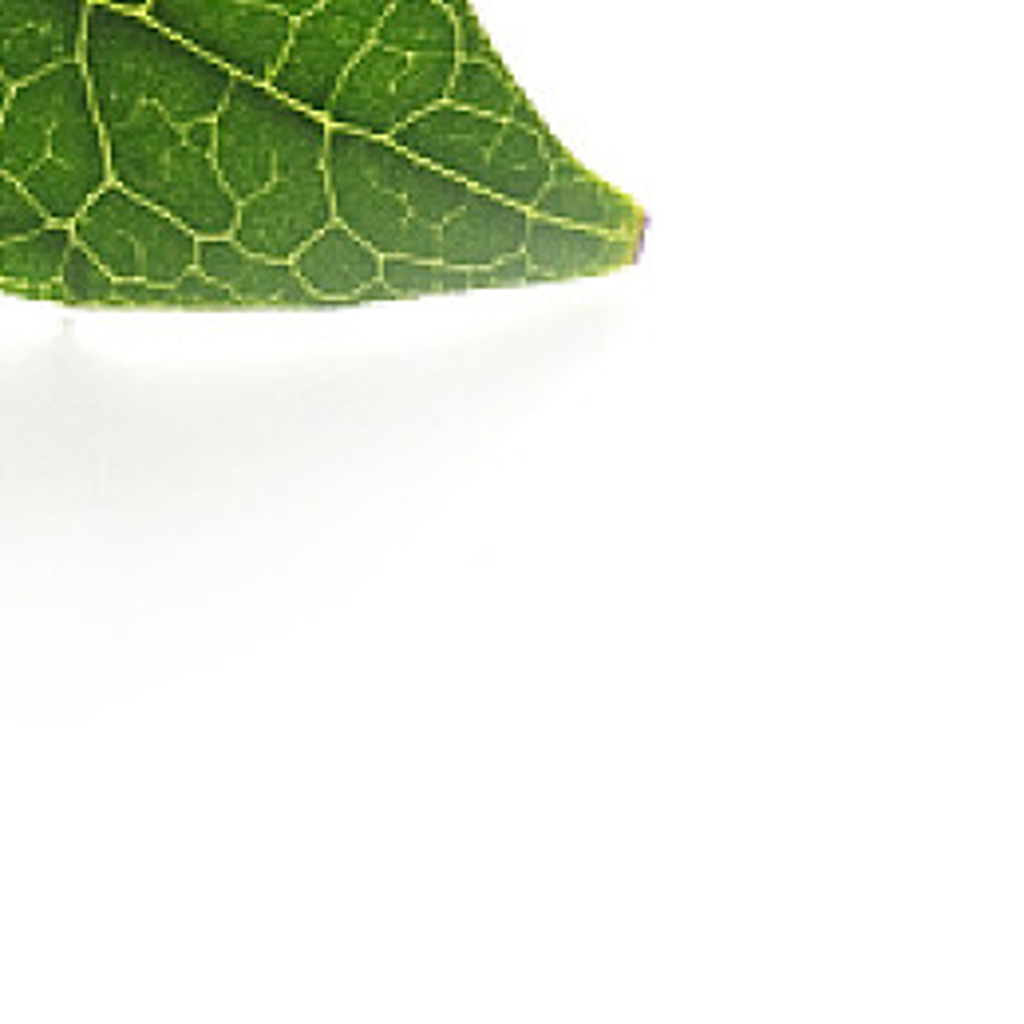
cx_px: -1846
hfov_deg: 2.0
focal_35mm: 851
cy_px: 45
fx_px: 28481
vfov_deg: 2.1
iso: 200
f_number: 8
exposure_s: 1/80
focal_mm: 90
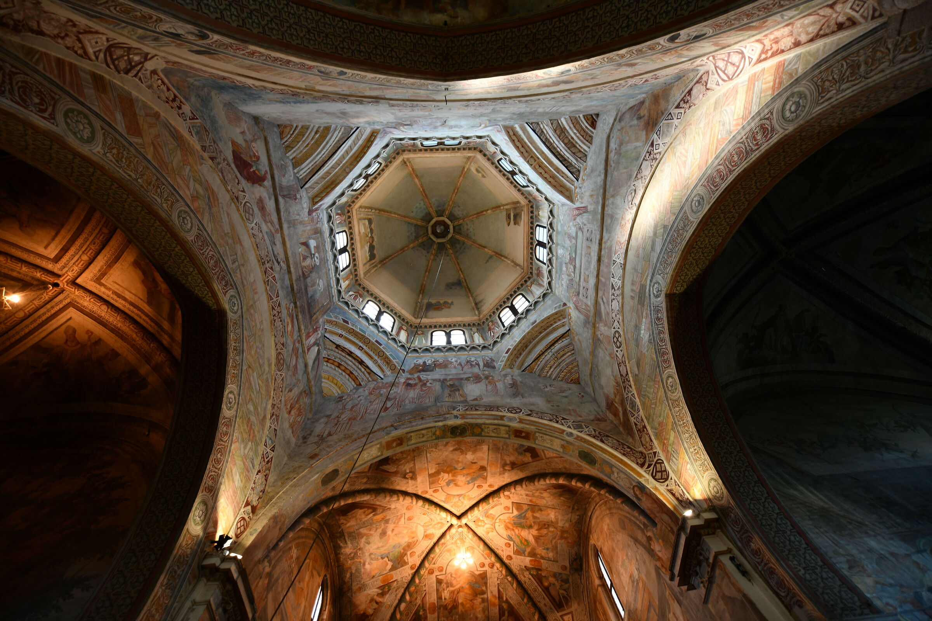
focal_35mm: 14
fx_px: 362
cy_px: 310
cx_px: 466
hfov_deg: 104.3
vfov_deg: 81.2
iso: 250
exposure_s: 1/25
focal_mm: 14
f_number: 2.8
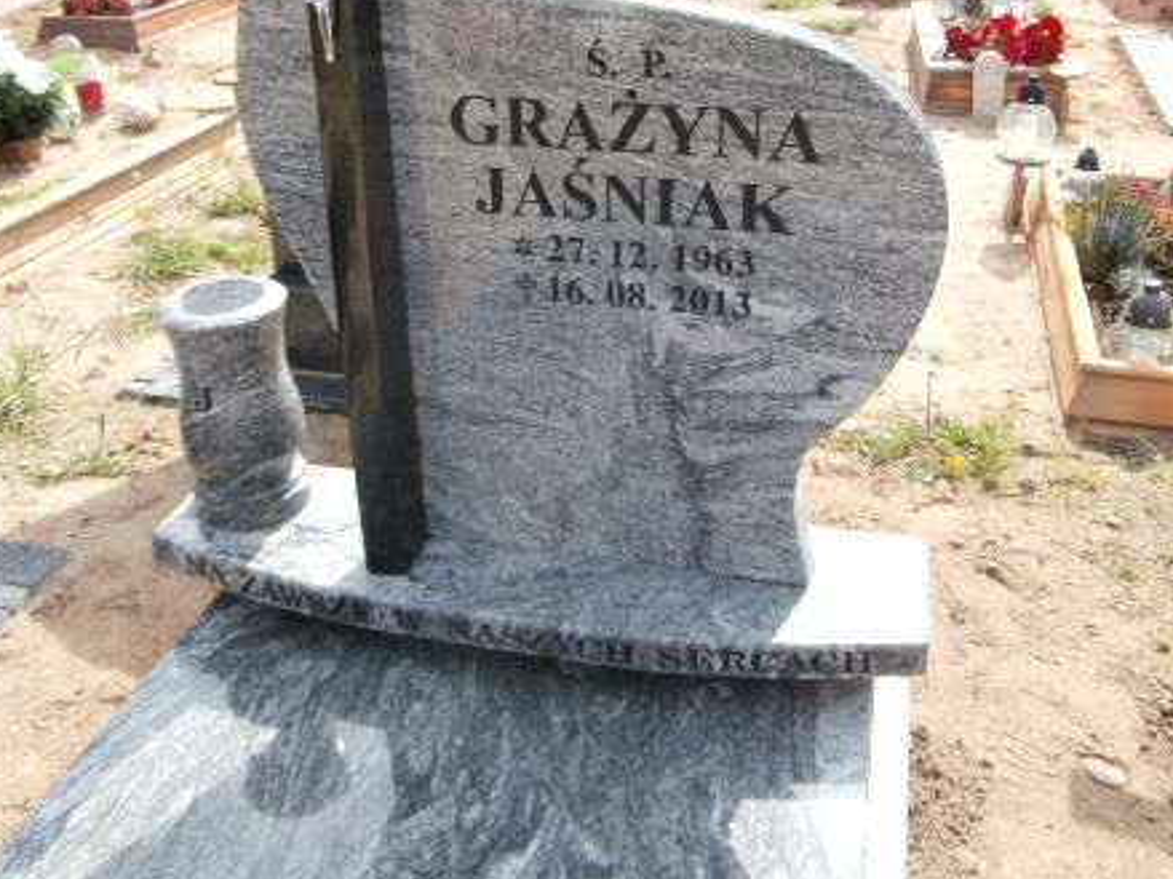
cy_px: 243
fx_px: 1186
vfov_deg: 39.8
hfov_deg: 52.6
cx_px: 580
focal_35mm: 35
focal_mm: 4.2
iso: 100
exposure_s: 1/500
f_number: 3
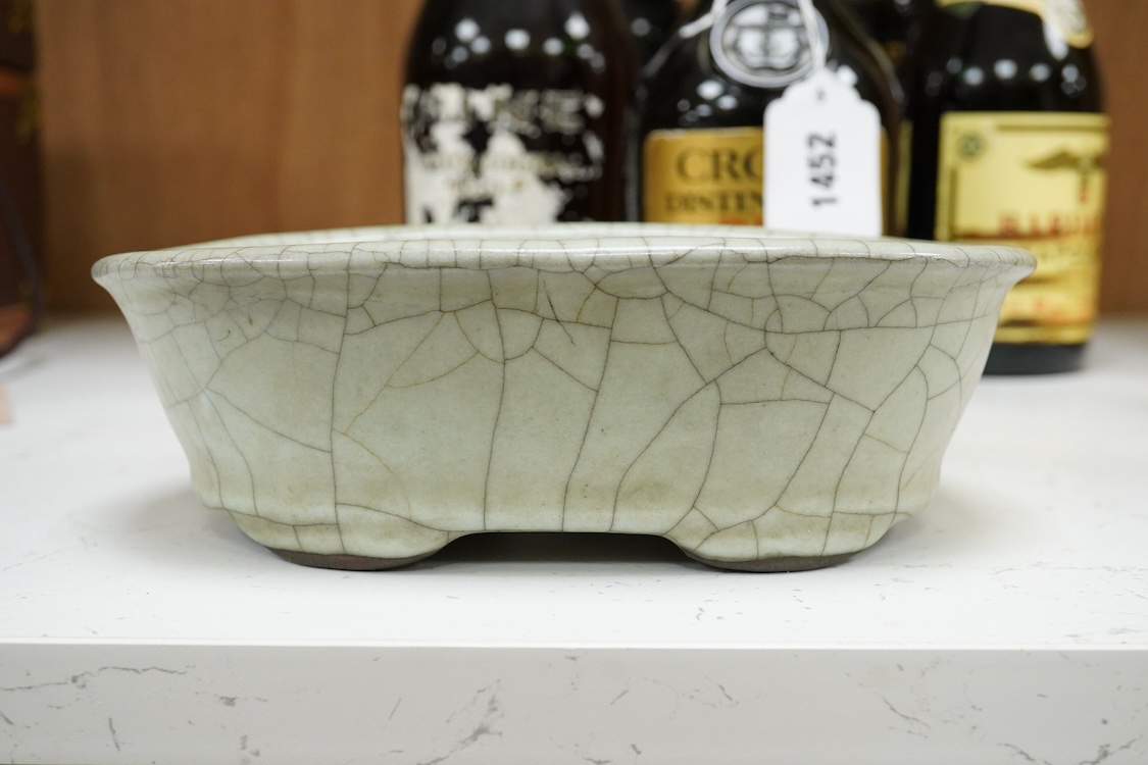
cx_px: 574
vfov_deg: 29.9
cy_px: 382
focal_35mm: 45
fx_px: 1435
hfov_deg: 43.6
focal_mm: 30
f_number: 9
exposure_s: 1/160
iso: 2500
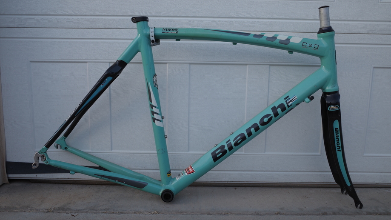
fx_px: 311
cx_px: 192
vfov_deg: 38.9
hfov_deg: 64.3
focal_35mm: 30
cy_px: 112
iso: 100
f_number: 2.8
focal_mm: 18.3
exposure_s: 1/60
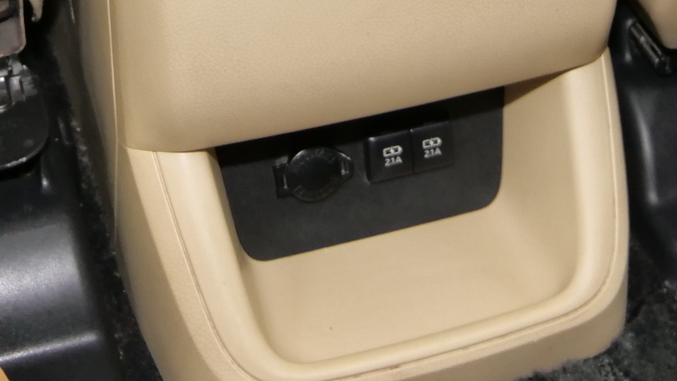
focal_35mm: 85
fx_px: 1526
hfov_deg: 25.0
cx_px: 416
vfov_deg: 12.9
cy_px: -310
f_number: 3.5
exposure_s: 1/30
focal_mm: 12
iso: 800
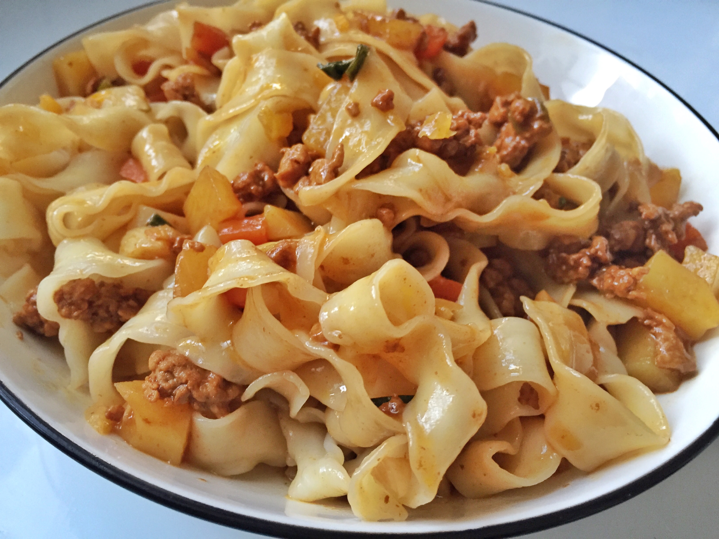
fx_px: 602
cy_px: 270
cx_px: 360
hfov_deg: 61.7
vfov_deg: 48.2
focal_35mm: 29
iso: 200
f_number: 2.2
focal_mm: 4.15
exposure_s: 1/33
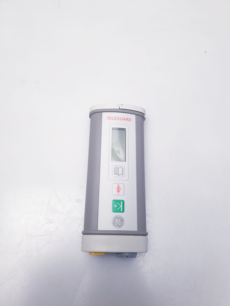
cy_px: 153
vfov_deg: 67.3
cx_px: 115
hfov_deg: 53.1
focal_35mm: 26
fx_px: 230
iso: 80
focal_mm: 4.3
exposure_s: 1/50
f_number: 2.4
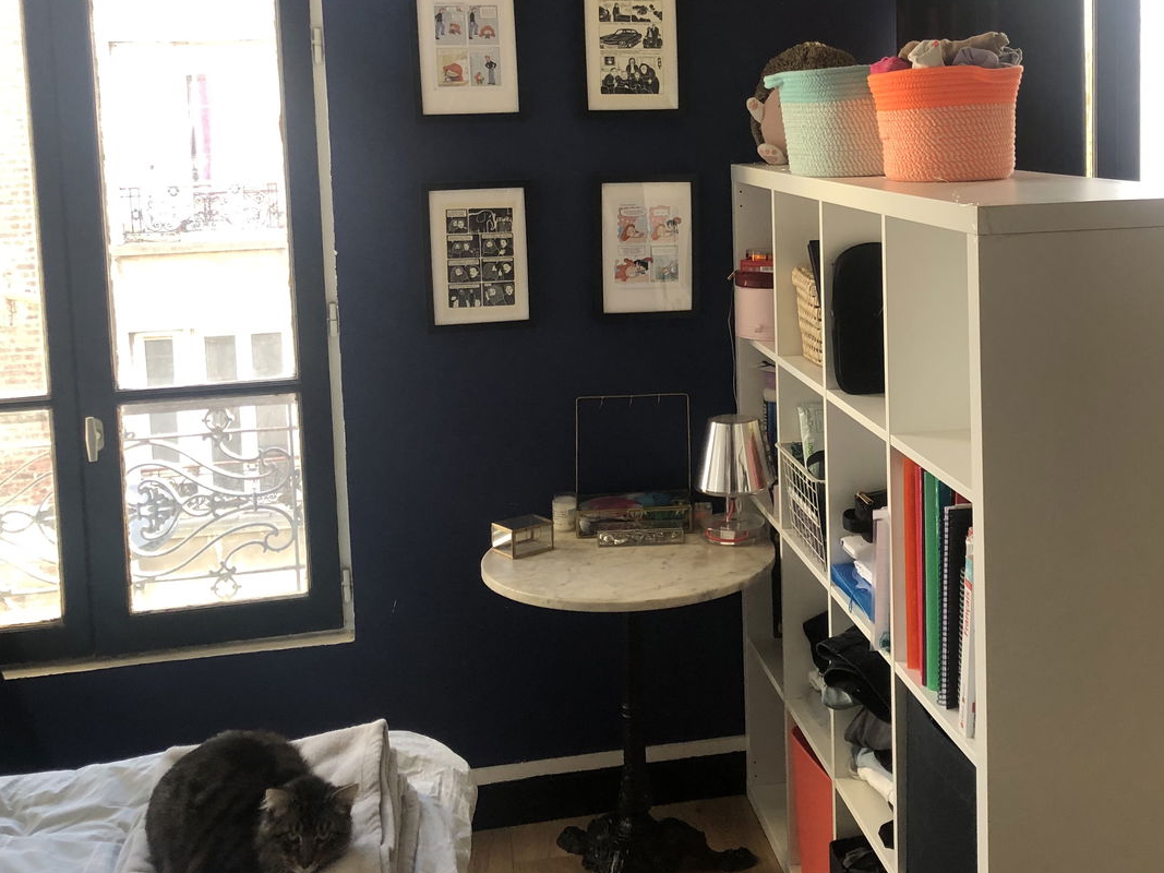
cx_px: 766
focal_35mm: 42
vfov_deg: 33.8
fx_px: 1412
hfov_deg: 44.2
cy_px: 249
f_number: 1.8
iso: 25
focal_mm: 3.99
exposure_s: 1/30
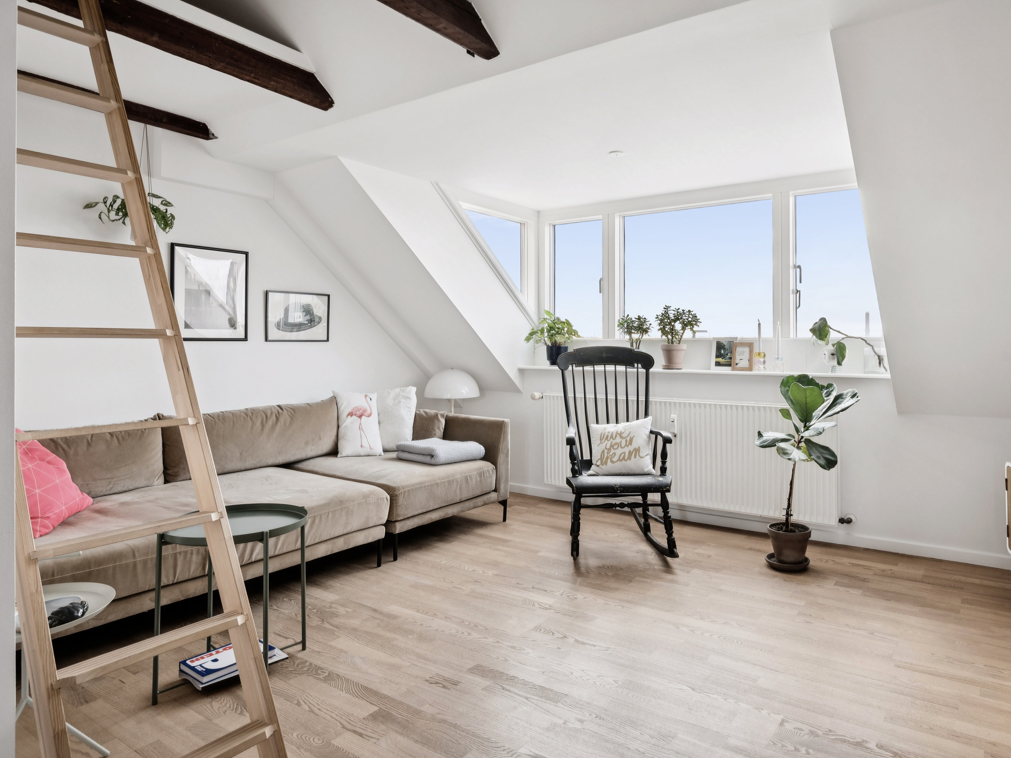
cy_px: 377
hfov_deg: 77.2
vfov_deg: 62.1
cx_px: 565
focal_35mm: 22
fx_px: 629
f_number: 9
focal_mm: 19.5
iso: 640
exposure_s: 1/100
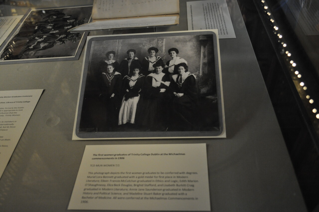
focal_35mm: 33
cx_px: 160
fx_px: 292
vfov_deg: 39.9
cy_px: 106
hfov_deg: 57.3
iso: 1600
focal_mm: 22
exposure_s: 1/20
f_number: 3.8
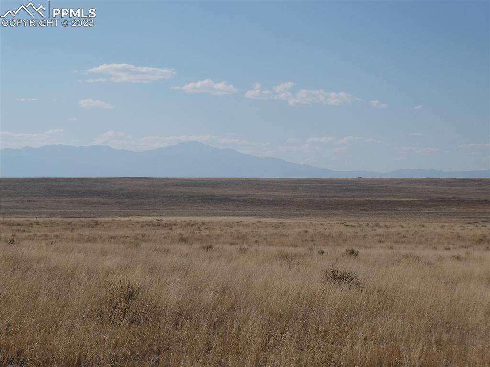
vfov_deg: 16.4
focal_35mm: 90
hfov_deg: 21.8
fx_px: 1273
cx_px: 245
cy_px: 184
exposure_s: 1/800
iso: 80
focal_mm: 16.1
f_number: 5.6
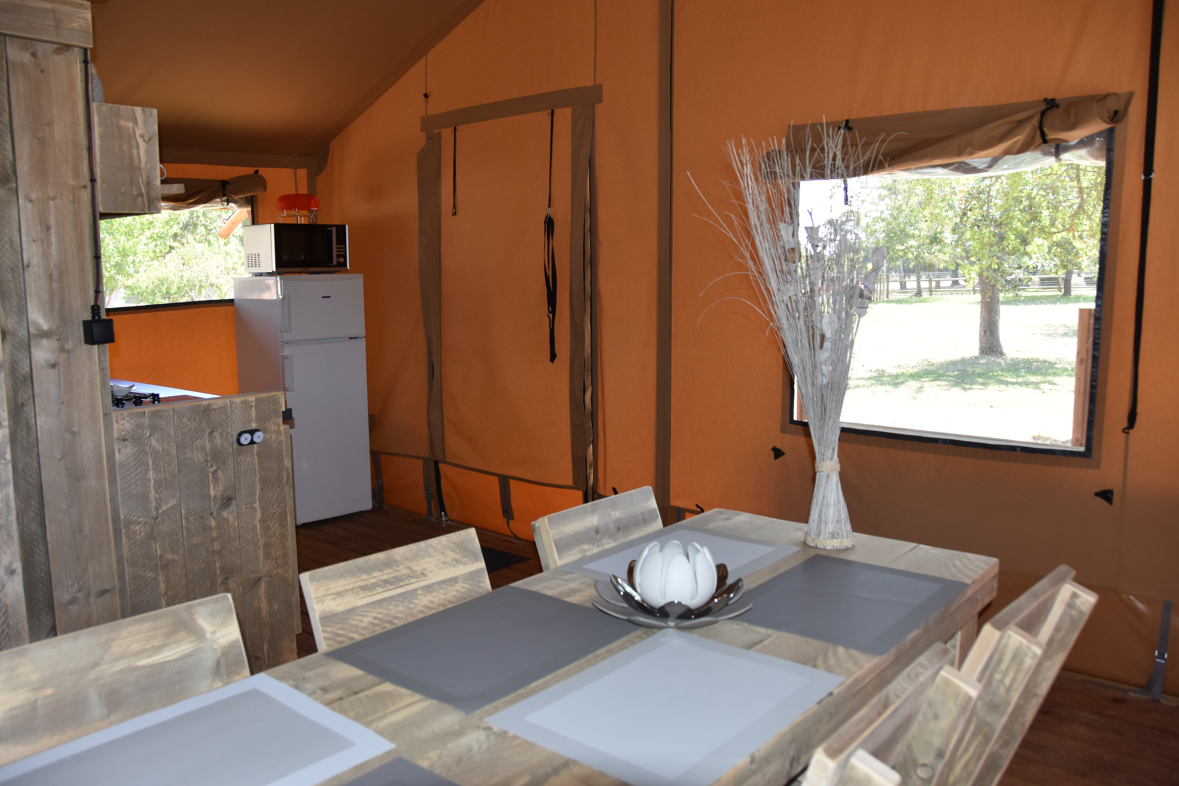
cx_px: 590
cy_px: 393
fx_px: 884
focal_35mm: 27
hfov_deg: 67.4
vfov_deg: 47.9
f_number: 3.5
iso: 400
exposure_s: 1/125
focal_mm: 18
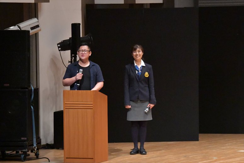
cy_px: 82
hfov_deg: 8.1
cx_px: 122
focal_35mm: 255
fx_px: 1728
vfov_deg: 5.4
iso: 16000
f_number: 5.6
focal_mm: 170
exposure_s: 1/400
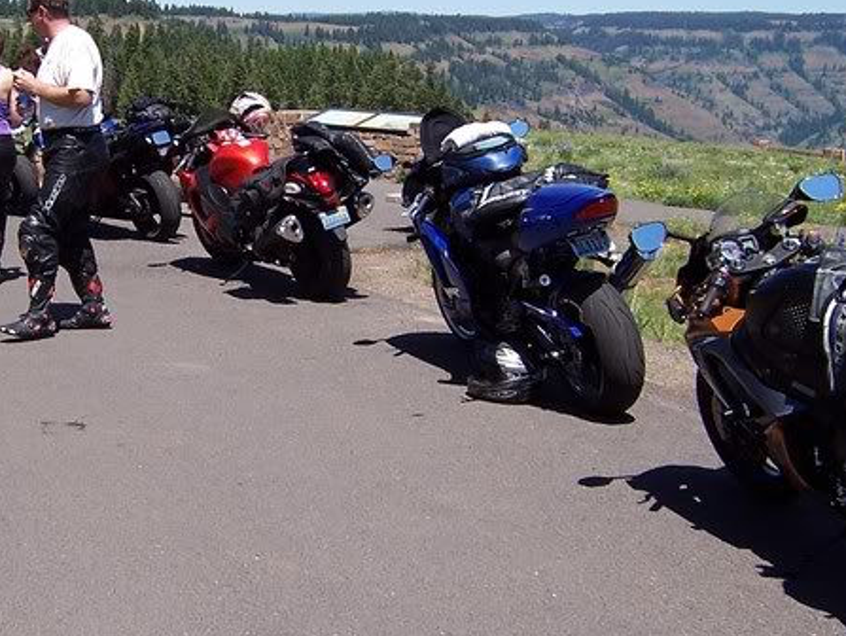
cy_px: 210
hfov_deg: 31.9
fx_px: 1443
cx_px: 178
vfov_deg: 24.7
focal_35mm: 59
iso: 80
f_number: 3.4
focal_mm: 5.5
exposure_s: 1/1000
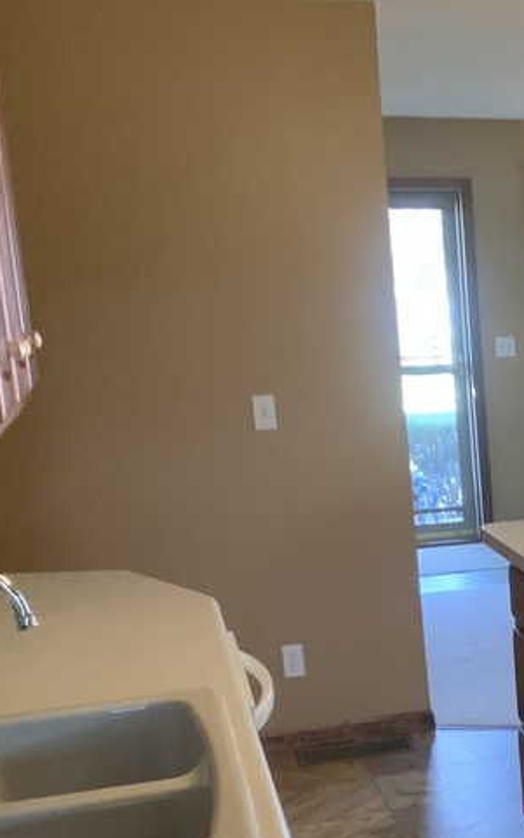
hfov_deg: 13.3
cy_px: 716
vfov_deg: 22.1
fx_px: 2100
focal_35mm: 92
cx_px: 827
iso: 160
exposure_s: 1/60
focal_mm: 3
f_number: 1.8
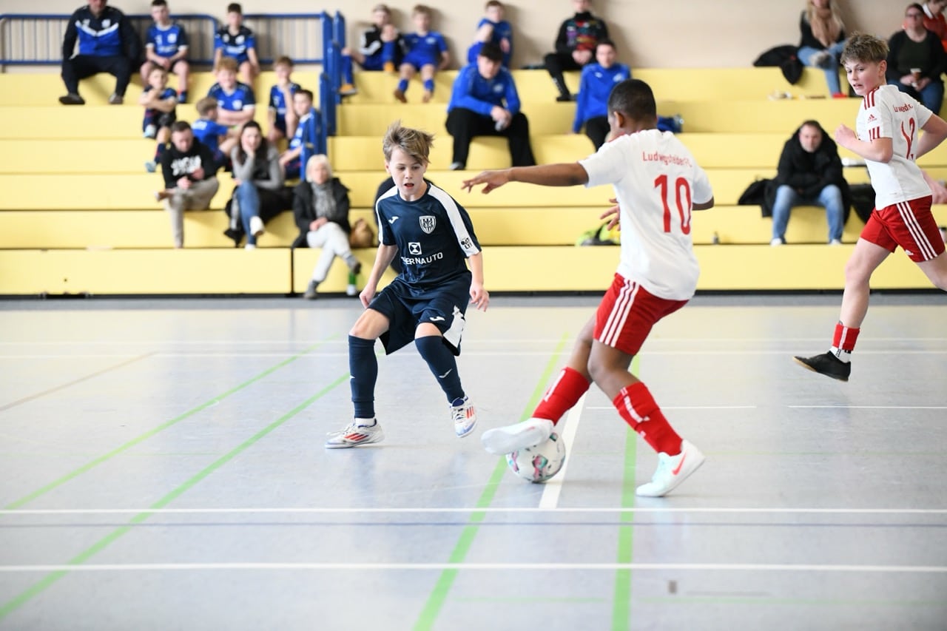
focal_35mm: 116
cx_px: 474
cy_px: 316
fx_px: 3051
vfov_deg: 11.8
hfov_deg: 17.6
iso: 8000
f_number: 2.8
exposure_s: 1/1600
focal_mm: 116
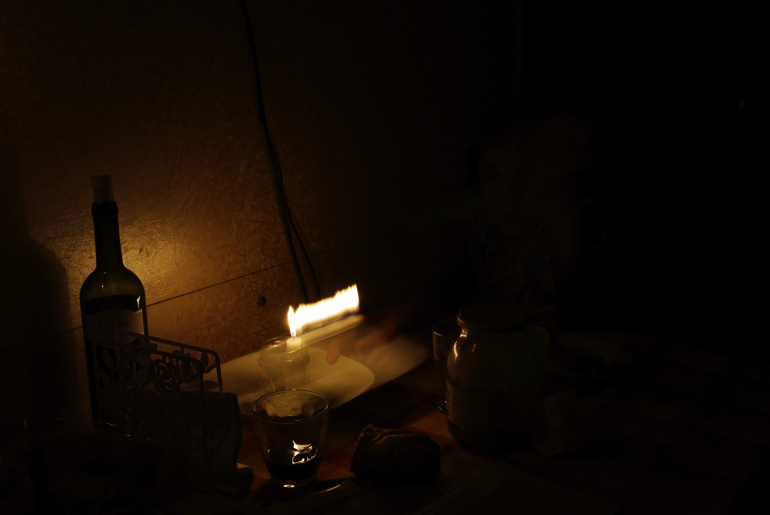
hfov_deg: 49.5
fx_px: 835
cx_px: 385
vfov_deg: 34.3
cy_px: 258
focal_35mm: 39
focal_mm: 25.63
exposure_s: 4
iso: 100
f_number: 13
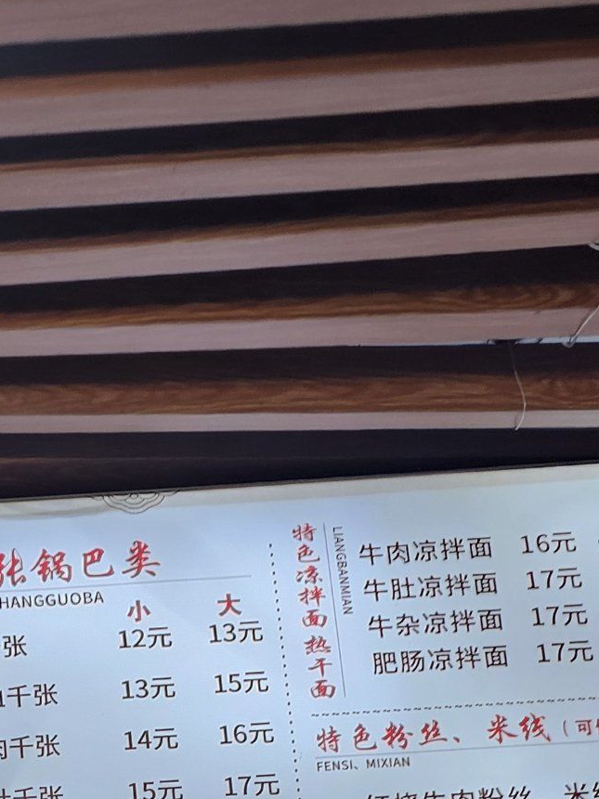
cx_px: -84
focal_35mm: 73
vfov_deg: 24.6
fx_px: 1684
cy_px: 910
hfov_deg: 19.2
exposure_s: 1/100
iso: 200
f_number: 1.7
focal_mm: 6.3
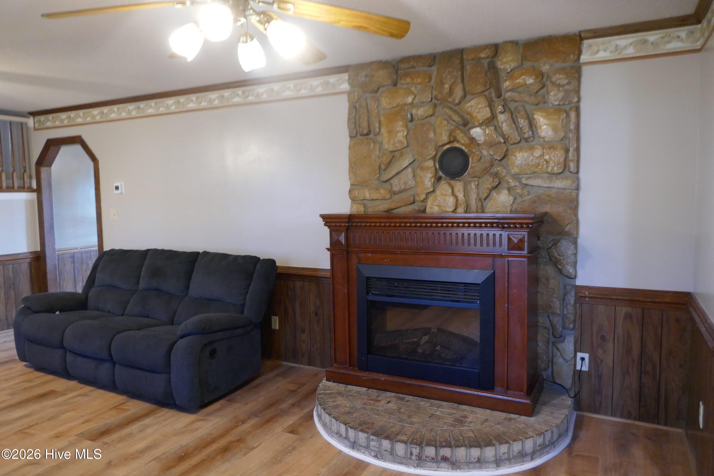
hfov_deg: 71.5
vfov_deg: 51.3
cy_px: 238
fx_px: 496
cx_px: 357
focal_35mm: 25
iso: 1000
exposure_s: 1/60
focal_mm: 9.1
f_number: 2.8
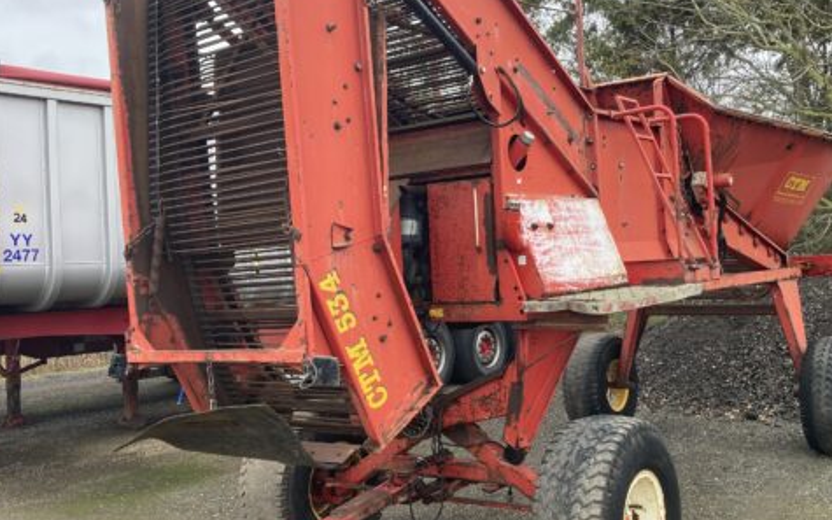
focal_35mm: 40
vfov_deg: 32.0
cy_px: 256
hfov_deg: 49.2
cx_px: 443
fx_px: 907
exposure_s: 1/122
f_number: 1.8
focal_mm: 3.99
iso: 25
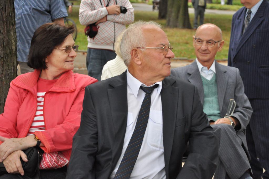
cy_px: 90
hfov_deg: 20.6
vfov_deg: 13.8
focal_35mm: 99
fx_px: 739
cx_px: 134
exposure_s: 1/500
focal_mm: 66
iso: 2000
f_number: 5.3
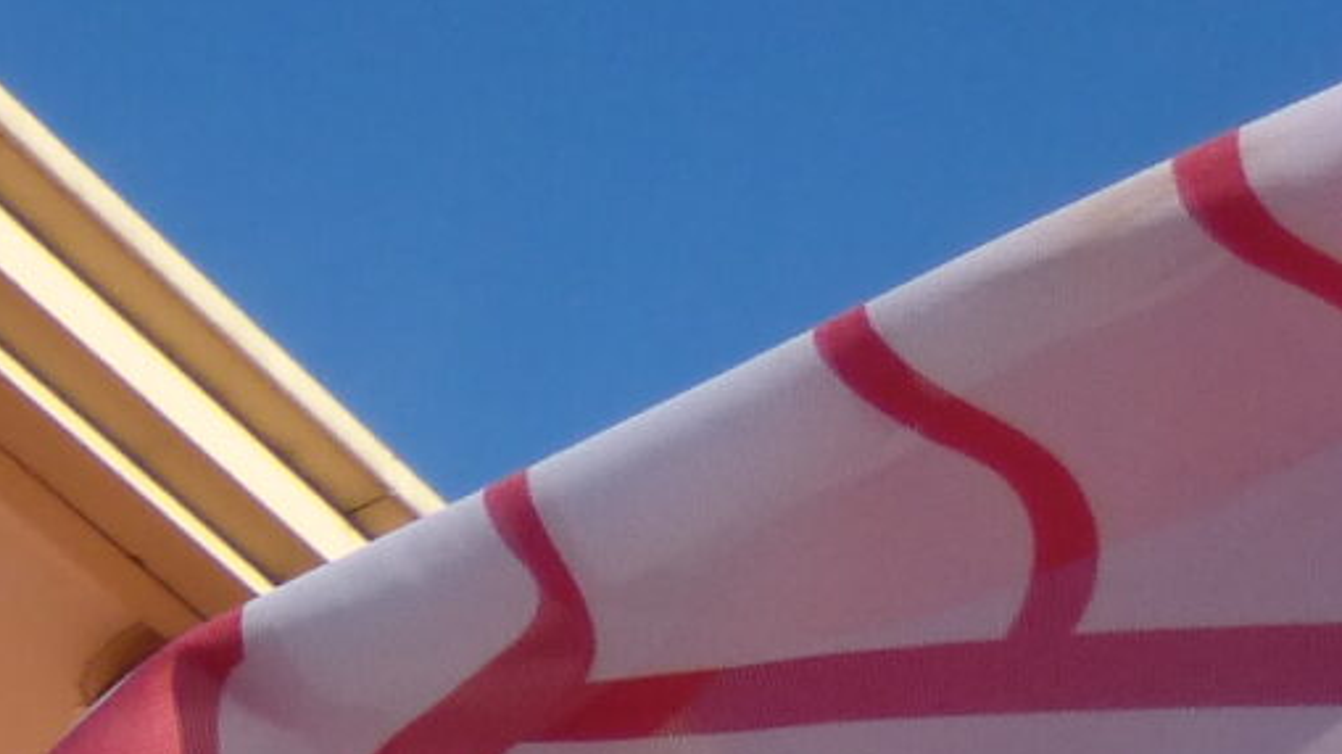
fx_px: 4874
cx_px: -1819
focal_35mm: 137
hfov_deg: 12.5
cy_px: 2478
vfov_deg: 7.5
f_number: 4
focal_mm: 4.5
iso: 100
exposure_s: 1/640
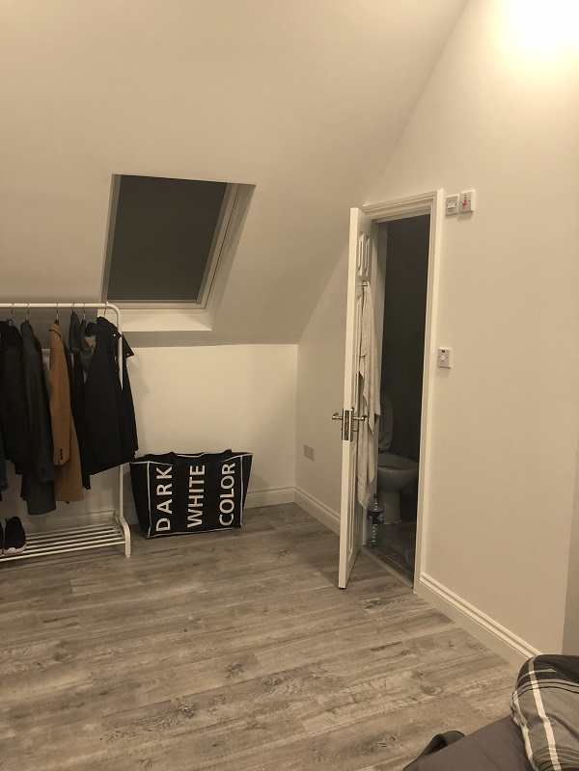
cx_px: 290
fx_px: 624
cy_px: 386
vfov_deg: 63.4
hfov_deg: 49.7
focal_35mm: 28
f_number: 1.8
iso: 40
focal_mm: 4
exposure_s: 1/25
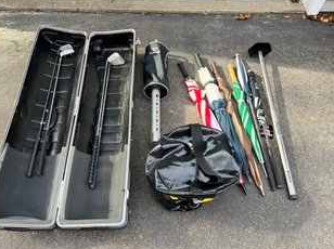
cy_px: 125
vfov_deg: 48.1
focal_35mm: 29
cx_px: 157
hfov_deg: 61.7
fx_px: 279
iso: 50
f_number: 1.5
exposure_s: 1/333
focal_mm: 5.7
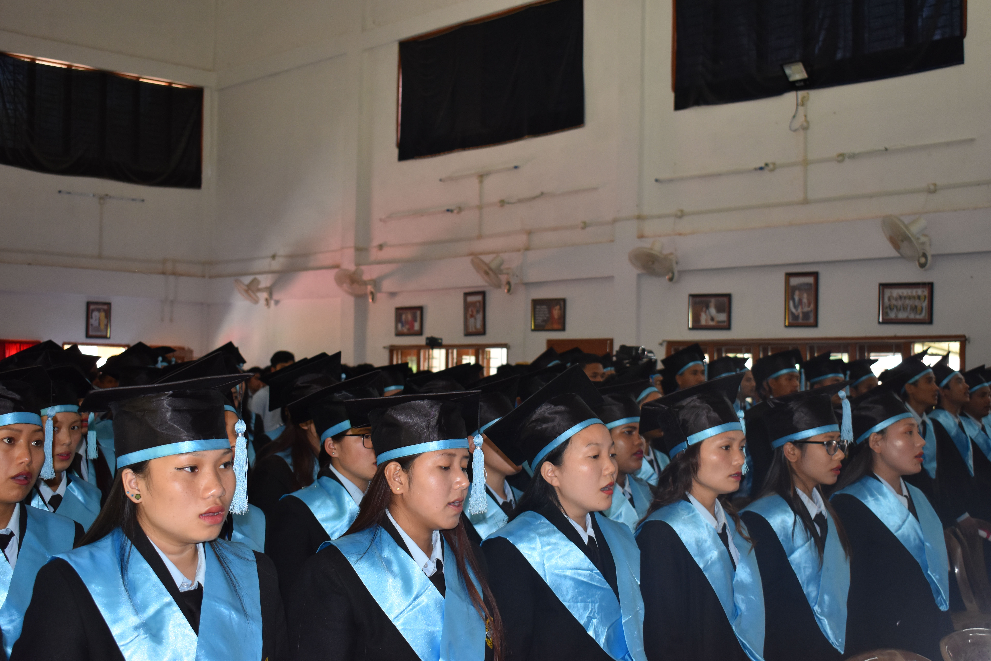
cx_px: 496
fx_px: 1280
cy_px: 330
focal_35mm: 46
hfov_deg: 42.3
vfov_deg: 28.9
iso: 800
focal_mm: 31
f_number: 4.5
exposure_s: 1/100
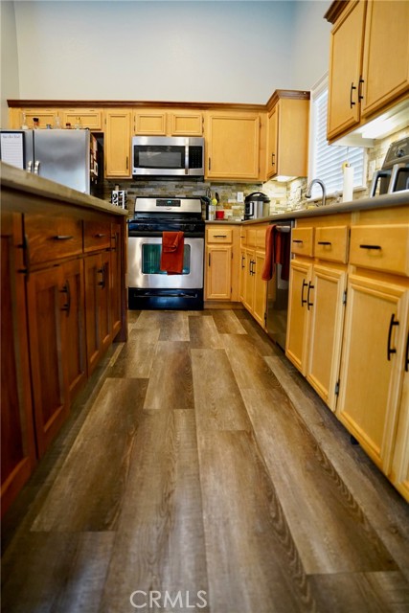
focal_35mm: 24
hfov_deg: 53.2
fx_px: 409
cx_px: 204
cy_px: 306
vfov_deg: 73.7
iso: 4000
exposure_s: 1/160
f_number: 2.8
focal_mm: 24
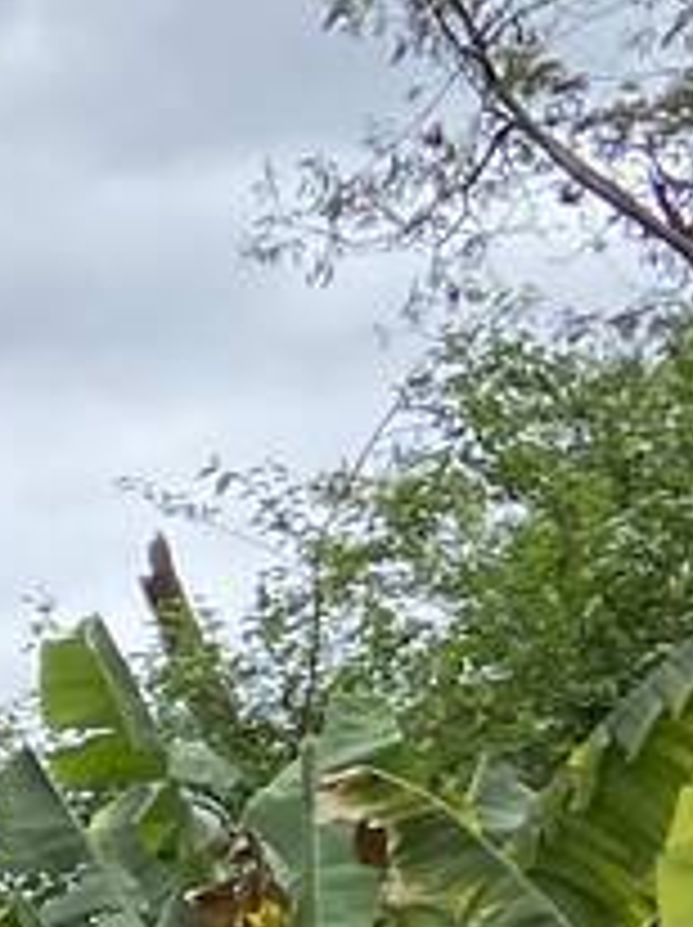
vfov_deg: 10.5
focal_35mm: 182
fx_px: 4868
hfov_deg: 7.3
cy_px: 1422
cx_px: -1282
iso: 32
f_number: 1.8
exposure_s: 1/1653
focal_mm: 4.25
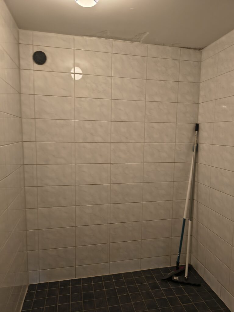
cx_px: 117
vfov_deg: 71.6
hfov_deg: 56.8
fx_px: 216
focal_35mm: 24
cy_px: 156
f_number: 1.8
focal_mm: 5.56
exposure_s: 1/50
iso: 771
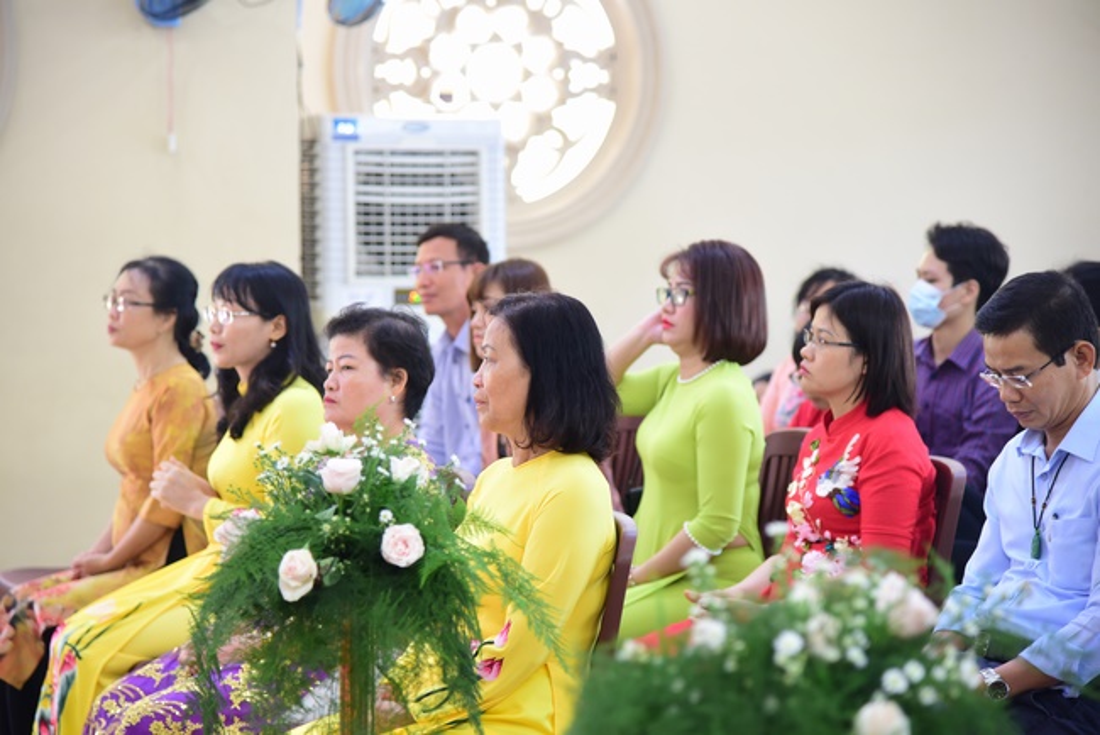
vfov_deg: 13.1
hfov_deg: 19.4
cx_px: 550
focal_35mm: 105
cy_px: 368
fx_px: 3210
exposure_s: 1/40
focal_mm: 105
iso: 1600
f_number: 4
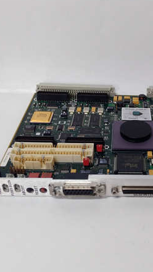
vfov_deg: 50.5
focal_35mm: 40
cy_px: 135
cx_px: 137
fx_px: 289
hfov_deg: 28.6
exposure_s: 1/33
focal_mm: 3.79
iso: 188
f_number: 2
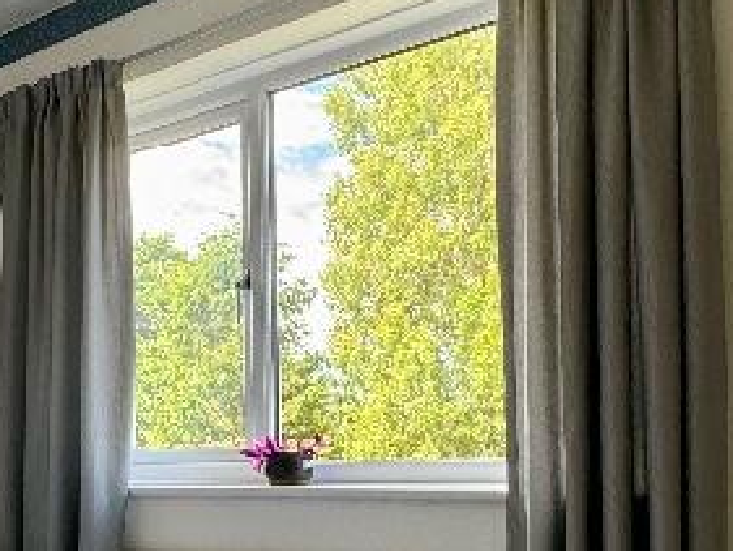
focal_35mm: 51
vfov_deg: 27.8
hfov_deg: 36.5
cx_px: 177
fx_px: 1080
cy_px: 470
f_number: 2.2
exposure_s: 1/100
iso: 64
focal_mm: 2.22
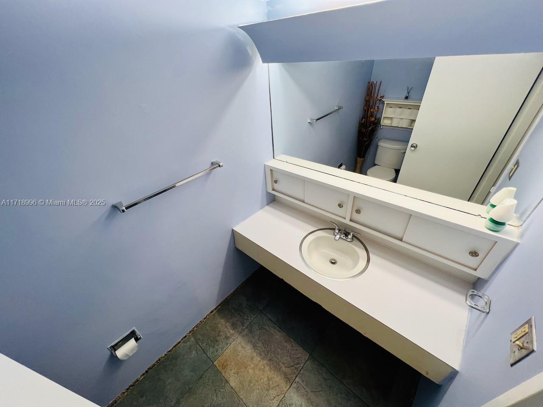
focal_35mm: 13
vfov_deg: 89.9
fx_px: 204
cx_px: 272
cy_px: 204
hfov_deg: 106.2
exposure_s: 1/120
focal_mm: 1.57
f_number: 1.8
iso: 80
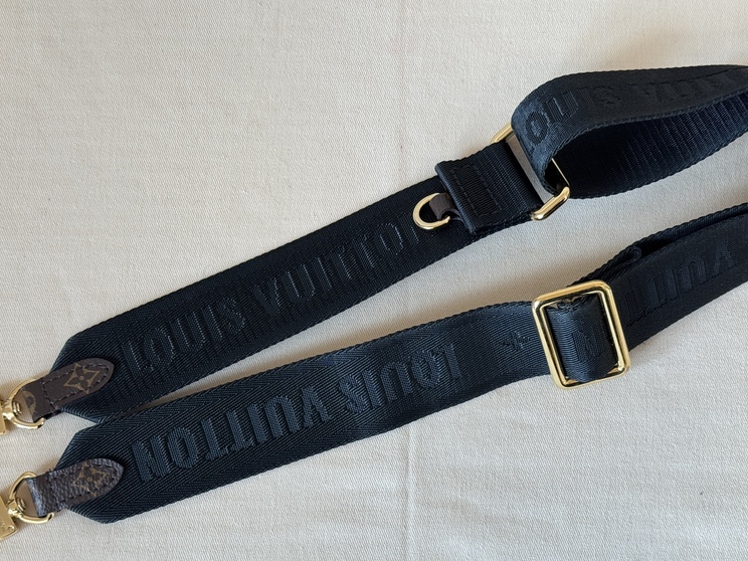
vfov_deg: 22.6
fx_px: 1405
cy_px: 329
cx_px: 409
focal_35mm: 65
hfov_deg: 29.8
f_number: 1.78
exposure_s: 1/50
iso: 80
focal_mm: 6.76
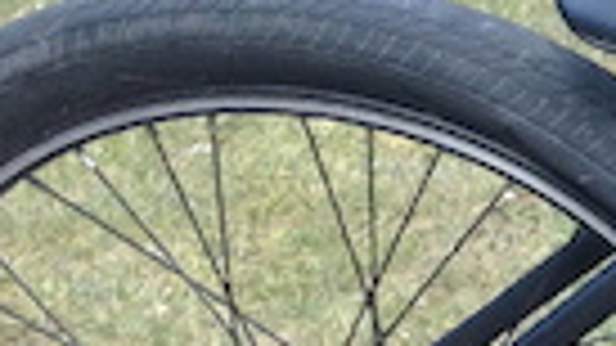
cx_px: 1497
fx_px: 3625
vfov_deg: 5.5
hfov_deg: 8.8
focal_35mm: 222
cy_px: 175
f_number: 2.4
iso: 50
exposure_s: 1/253
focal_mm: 4.28
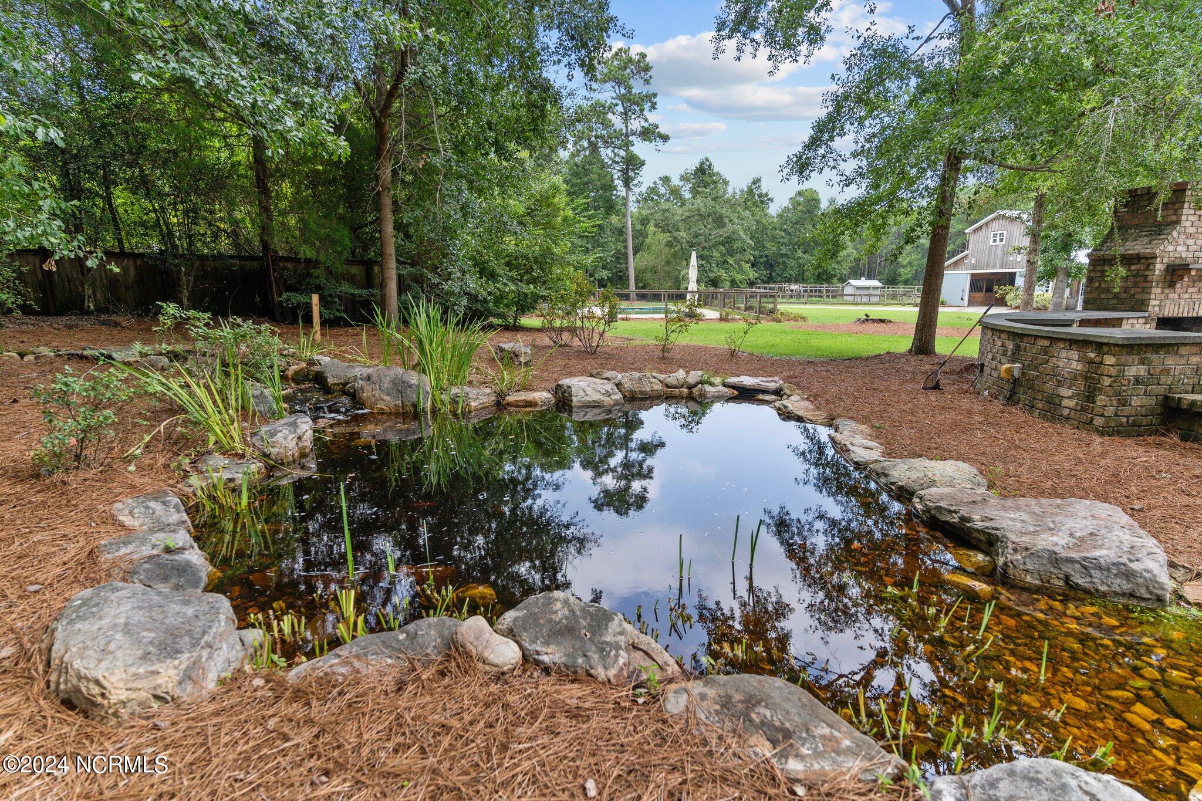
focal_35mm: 17
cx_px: 601
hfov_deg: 93.3
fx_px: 568
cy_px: 400
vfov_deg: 70.4
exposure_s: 1/500
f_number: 3.2
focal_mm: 17
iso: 125
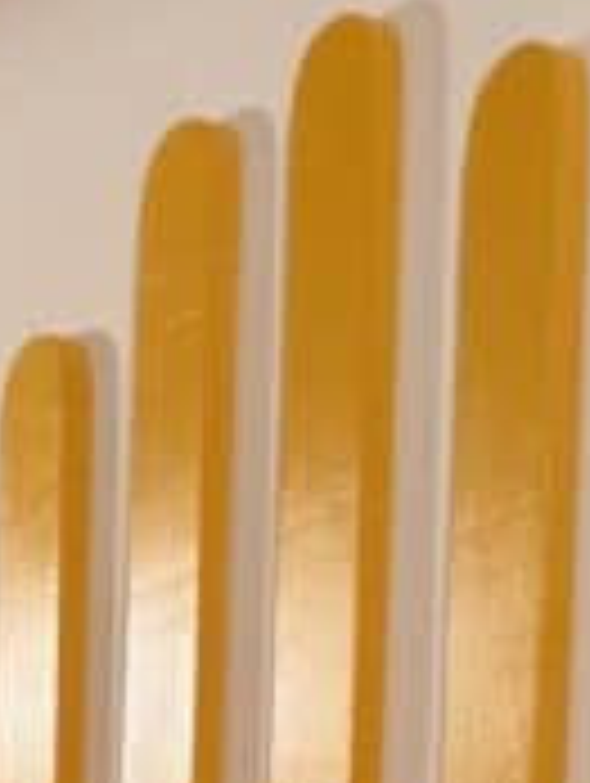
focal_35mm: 135
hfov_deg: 9.5
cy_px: 2002
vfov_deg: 11.5
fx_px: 3060
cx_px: -914
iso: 500
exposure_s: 1/50
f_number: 1.65
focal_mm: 6.14
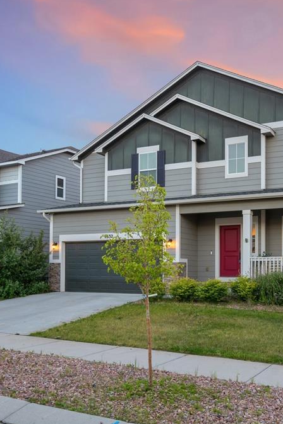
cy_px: 212
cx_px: 187
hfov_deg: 37.4
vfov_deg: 54.5
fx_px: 413
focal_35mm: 35
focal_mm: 23
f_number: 6.7
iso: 100
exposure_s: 1/15
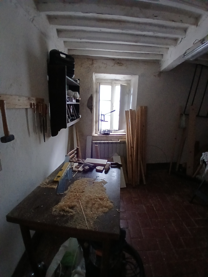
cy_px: 138
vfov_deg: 91.0
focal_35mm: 17
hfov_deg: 74.7
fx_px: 136
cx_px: 104
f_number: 2.2
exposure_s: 1/16.7
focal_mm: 1.4
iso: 800
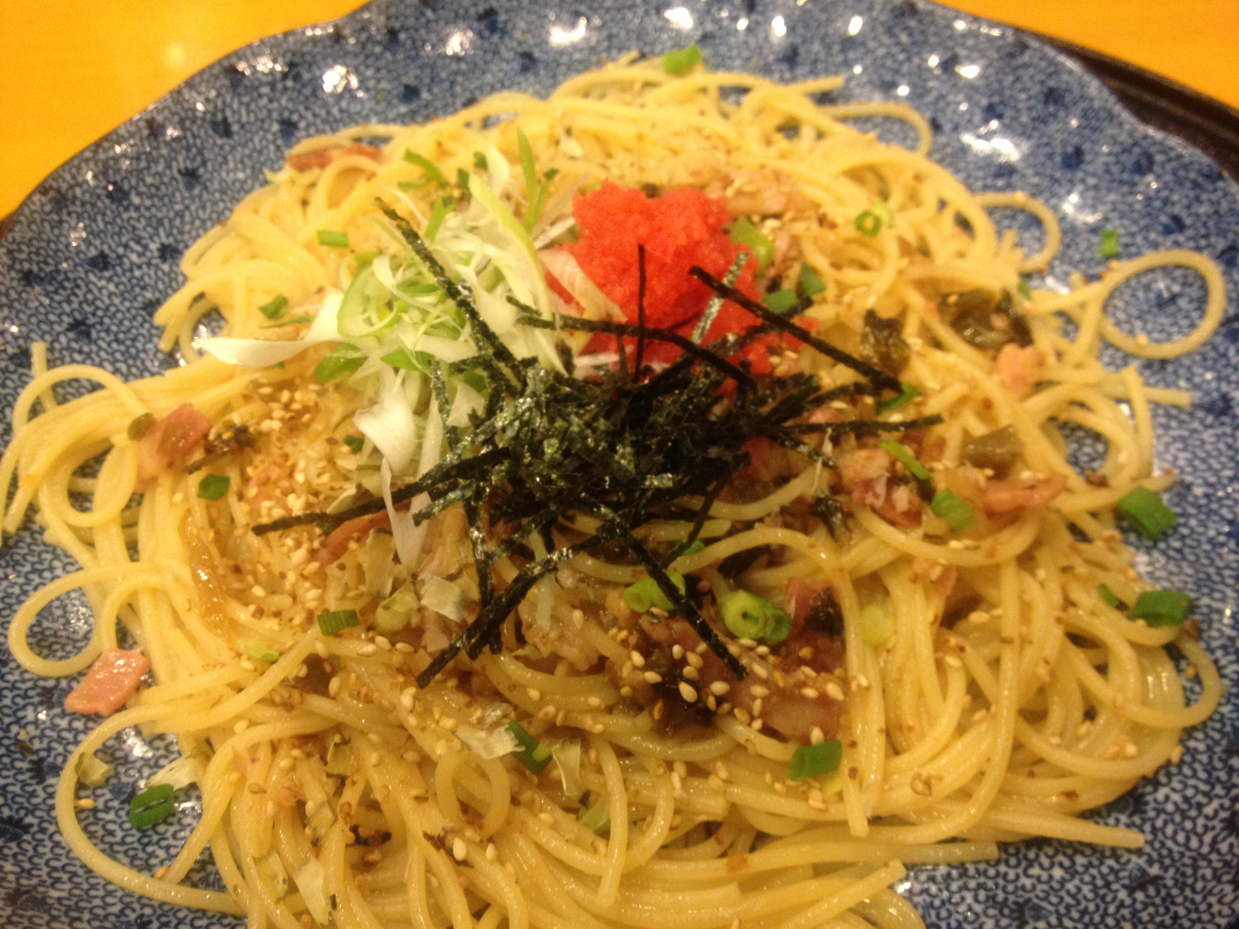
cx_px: 620
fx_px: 1253
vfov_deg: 40.7
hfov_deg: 52.6
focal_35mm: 35
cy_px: 464
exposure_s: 1/20
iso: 200
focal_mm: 4.28
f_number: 2.4
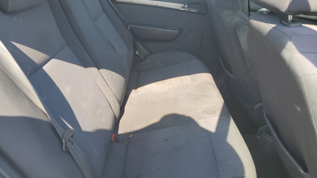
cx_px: 161
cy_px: 67
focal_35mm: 29
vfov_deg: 39.9
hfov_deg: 66.1
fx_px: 244
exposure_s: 1/476
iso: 50
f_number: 1.5
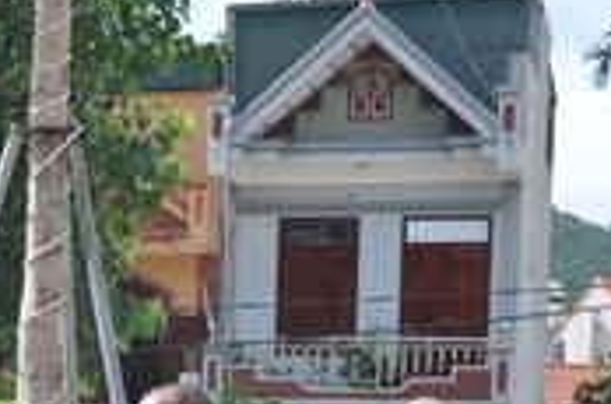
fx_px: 3182
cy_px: 557
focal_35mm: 188
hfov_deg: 10.6
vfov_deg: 7.2
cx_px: -327
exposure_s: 1/320
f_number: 9
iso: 250
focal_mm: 34
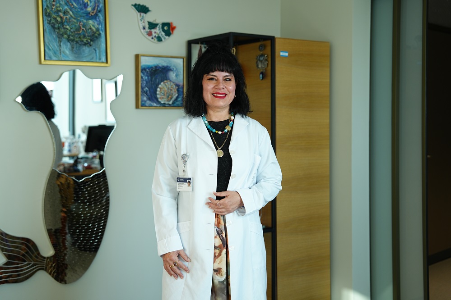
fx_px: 639
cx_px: 226
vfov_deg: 26.5
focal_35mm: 51
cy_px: 150
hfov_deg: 38.9
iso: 400
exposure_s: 1/200
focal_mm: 51
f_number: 2.8
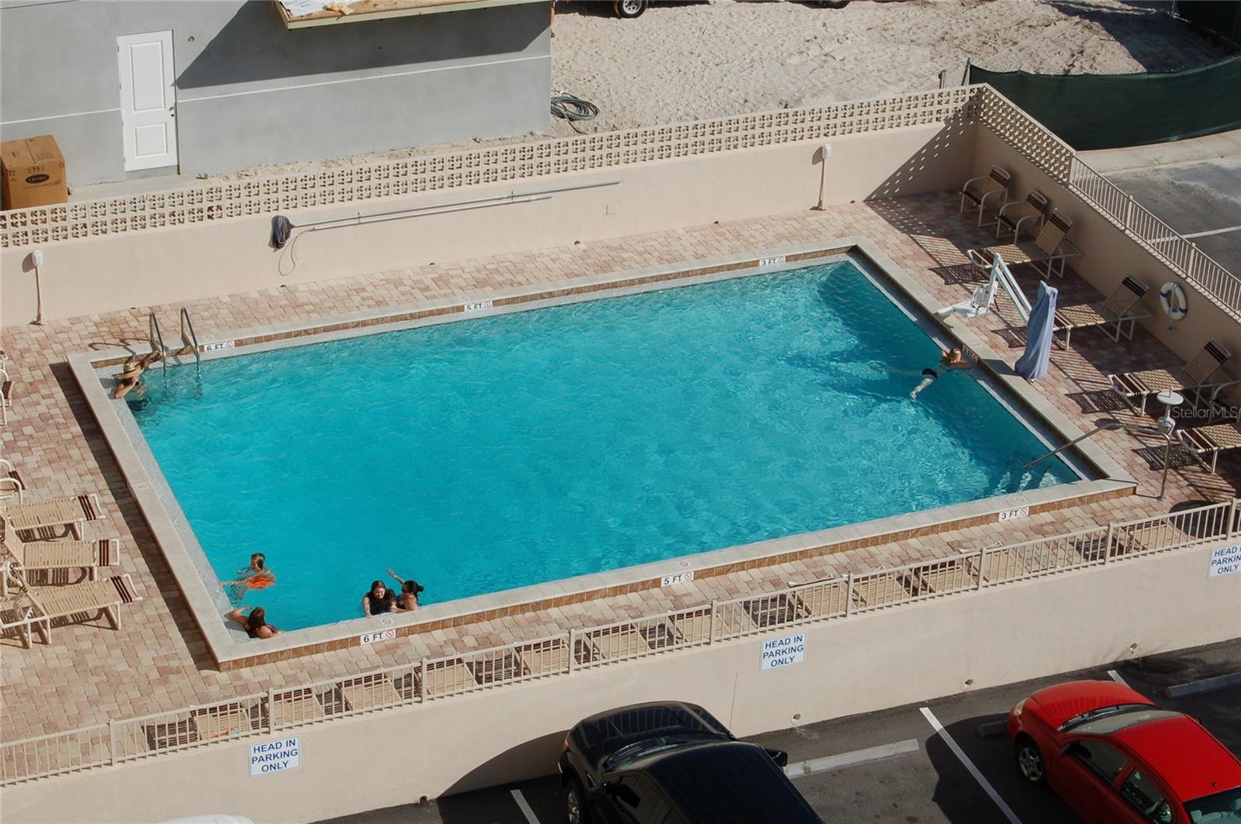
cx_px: 620
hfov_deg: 24.6
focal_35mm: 82
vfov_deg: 16.5
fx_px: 2841
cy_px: 412
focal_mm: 55
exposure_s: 1/320
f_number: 9
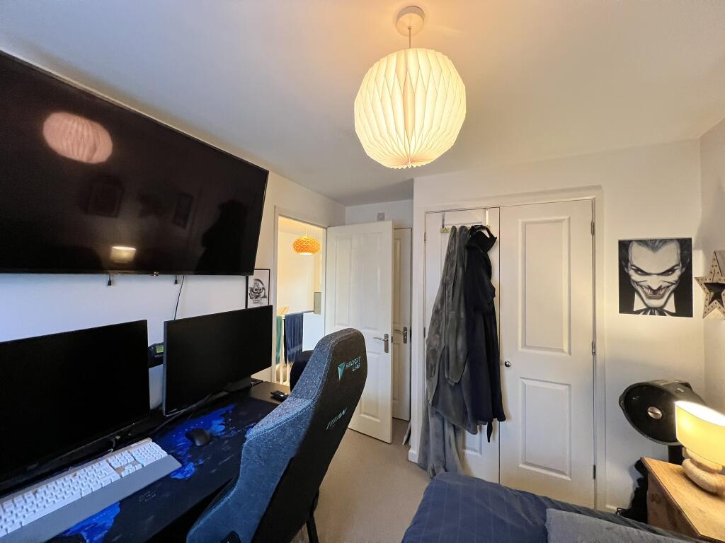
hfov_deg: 106.2
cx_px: 362
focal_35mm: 13
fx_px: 272
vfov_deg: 89.9
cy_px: 272
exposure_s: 1/50
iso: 640
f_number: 1.8
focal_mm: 1.57
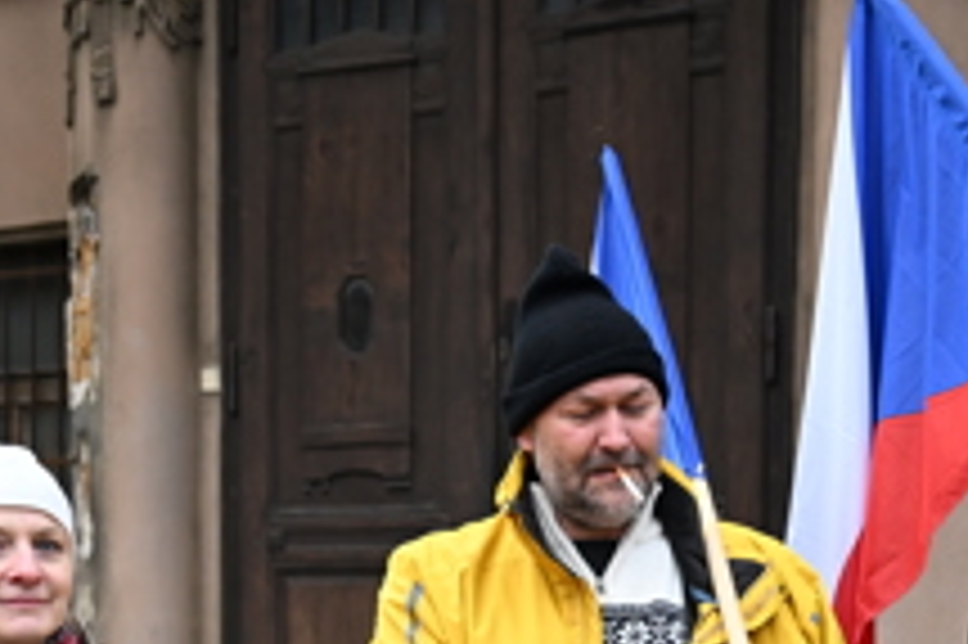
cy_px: 968
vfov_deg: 13.8
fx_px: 2499
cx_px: 626
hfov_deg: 21.9
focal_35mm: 93
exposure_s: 1/2500
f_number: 3.5
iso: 1250
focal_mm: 29
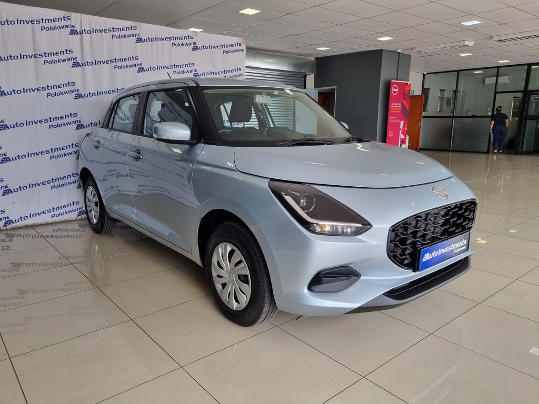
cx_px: 270
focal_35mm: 26
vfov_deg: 53.1
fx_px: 405
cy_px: 202
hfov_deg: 67.3
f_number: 1.8
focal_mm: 5.4
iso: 50
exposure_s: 1/118
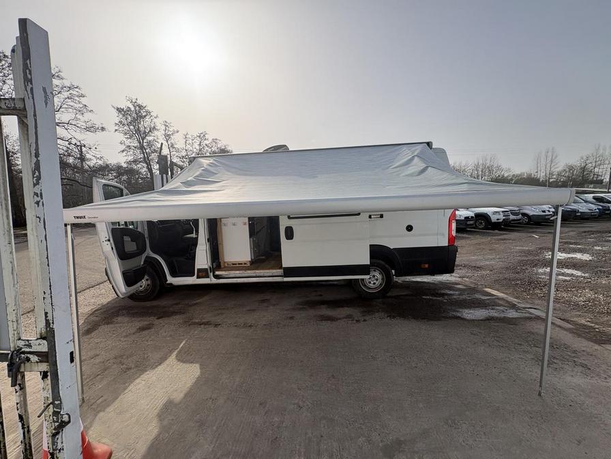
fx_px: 247
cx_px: 306
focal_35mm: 14
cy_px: 230
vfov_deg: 85.7
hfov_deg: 102.1
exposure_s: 1/2083
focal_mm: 2.22
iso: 50
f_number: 2.2
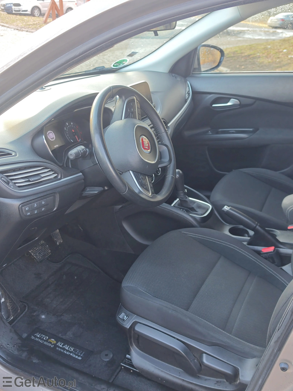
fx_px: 395
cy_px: 196
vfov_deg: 52.6
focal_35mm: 35
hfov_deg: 40.7
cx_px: 146
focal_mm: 8.72
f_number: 2
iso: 80
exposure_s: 1/57.3
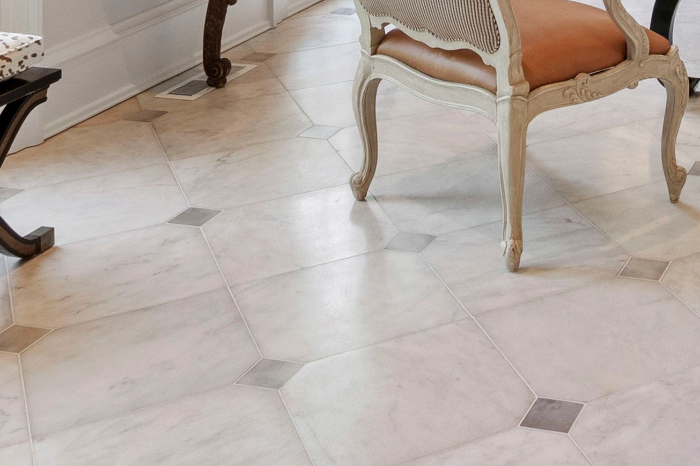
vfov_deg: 17.4
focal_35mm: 64
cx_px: 758
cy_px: -364
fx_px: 1244
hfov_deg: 28.7
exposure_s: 1/5
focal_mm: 10
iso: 100
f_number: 8
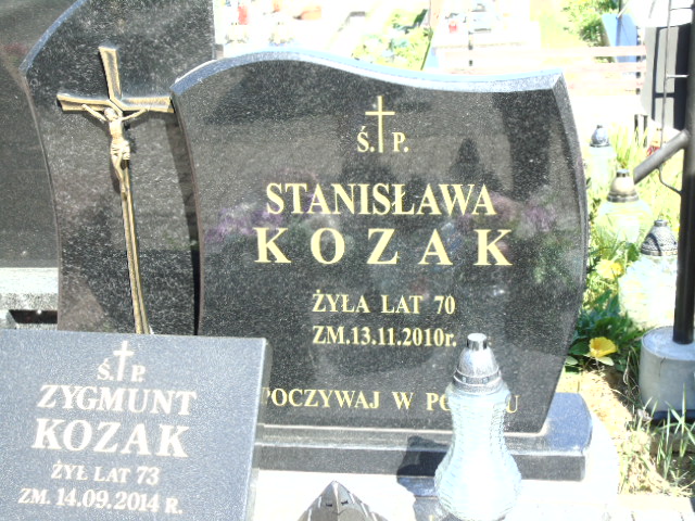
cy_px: 260
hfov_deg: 35.5
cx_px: 348
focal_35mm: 54
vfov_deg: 27.0
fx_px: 1084
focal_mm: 9.6
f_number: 4.3
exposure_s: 1/125
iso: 80
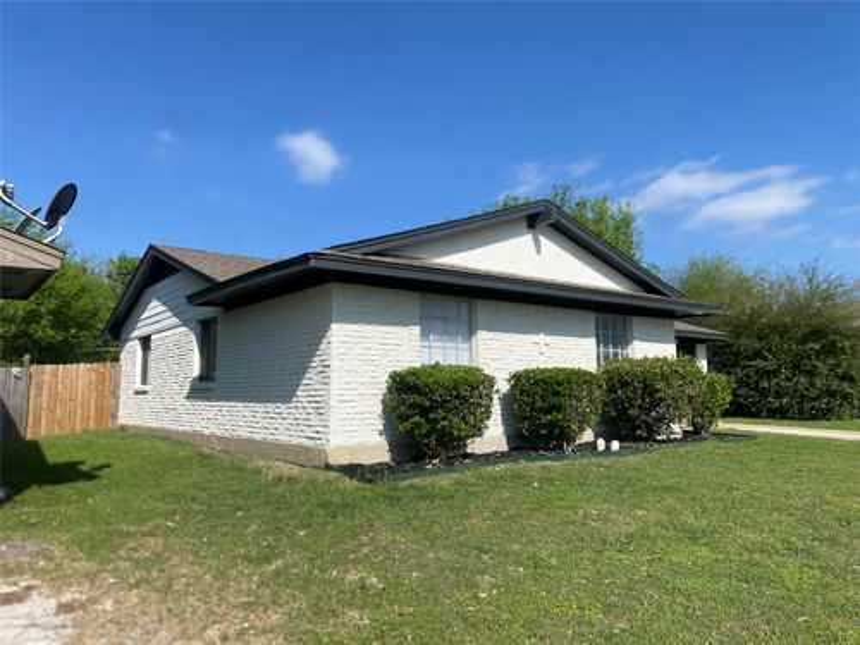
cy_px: 322
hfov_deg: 67.3
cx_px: 430
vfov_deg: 53.1
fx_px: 646
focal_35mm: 26
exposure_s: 1/3610
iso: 32
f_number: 1.8
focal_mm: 4.25
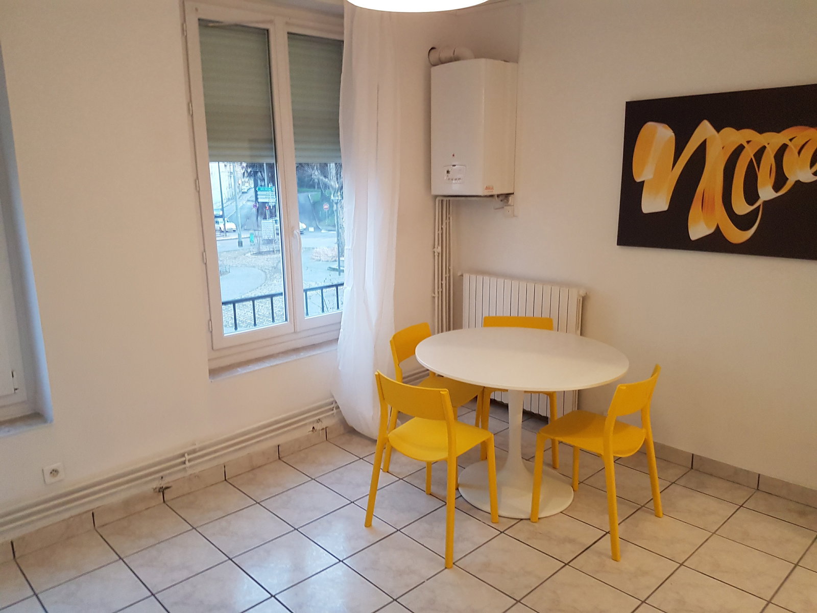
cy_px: 306
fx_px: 614
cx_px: 408
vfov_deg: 53.1
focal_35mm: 26
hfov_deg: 67.3
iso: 250
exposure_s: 1/25
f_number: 1.7
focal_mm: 4.2
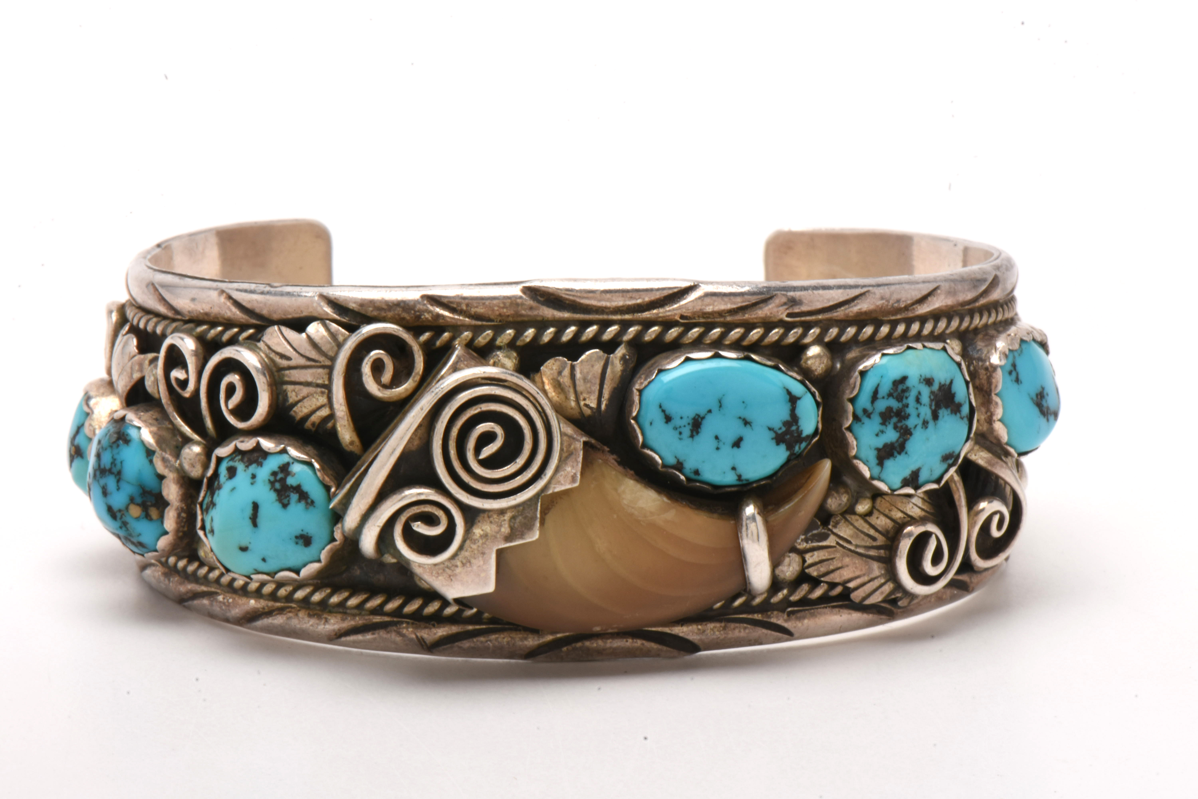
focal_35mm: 128
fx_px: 4243
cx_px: 599
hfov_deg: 16.1
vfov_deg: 10.8
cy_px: 400
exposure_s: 1/100
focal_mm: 85
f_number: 36
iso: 200
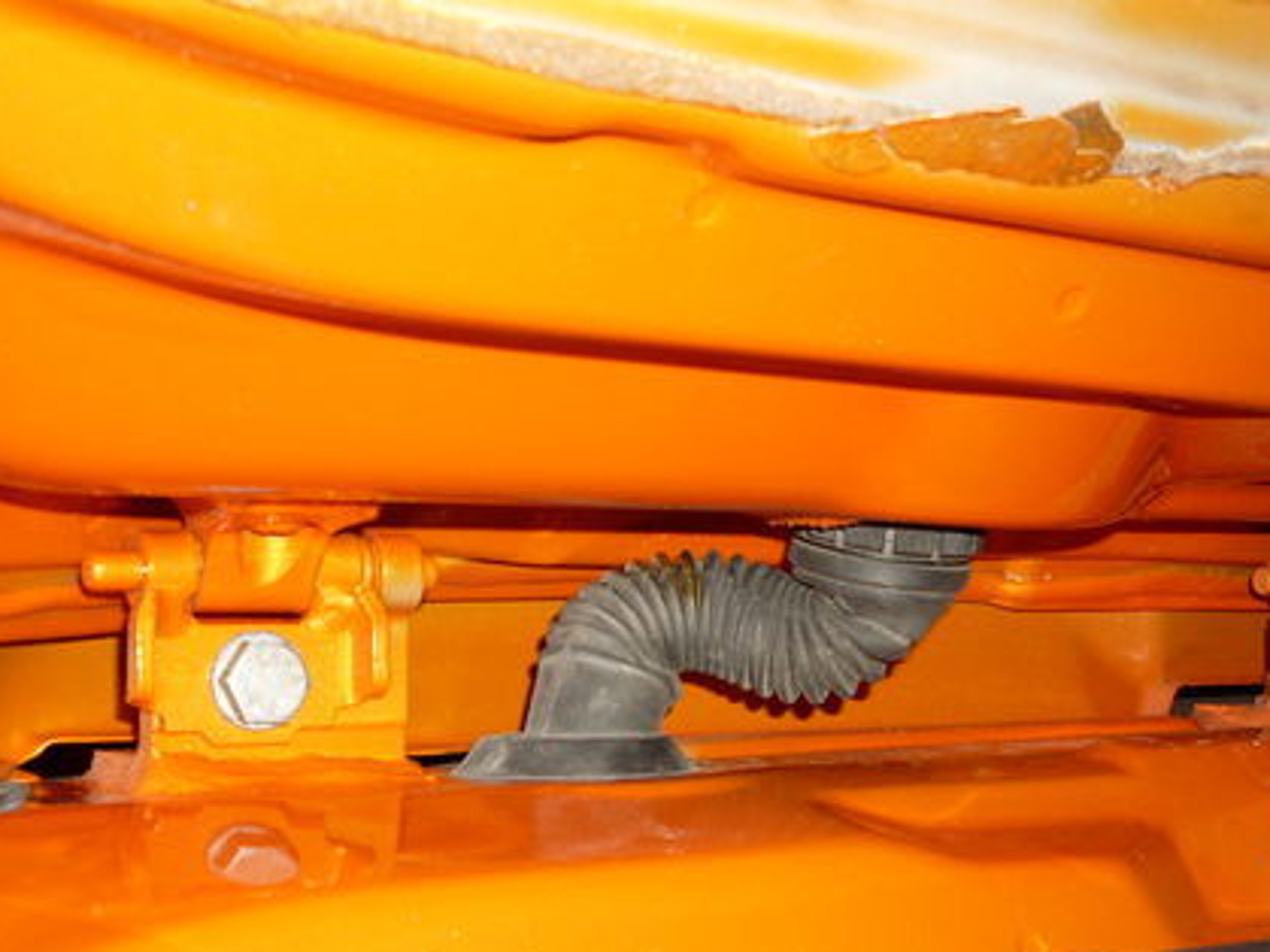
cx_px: 761
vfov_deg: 25.1
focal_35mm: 58
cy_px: 606
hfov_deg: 33.1
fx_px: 2127
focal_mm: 6.3
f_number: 2.8
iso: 100
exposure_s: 1/45
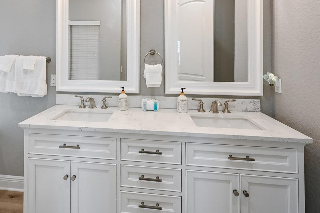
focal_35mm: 21
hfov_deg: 80.2
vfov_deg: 57.2
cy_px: 60
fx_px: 187
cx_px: 127
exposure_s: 1/125
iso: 3200
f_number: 8
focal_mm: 14
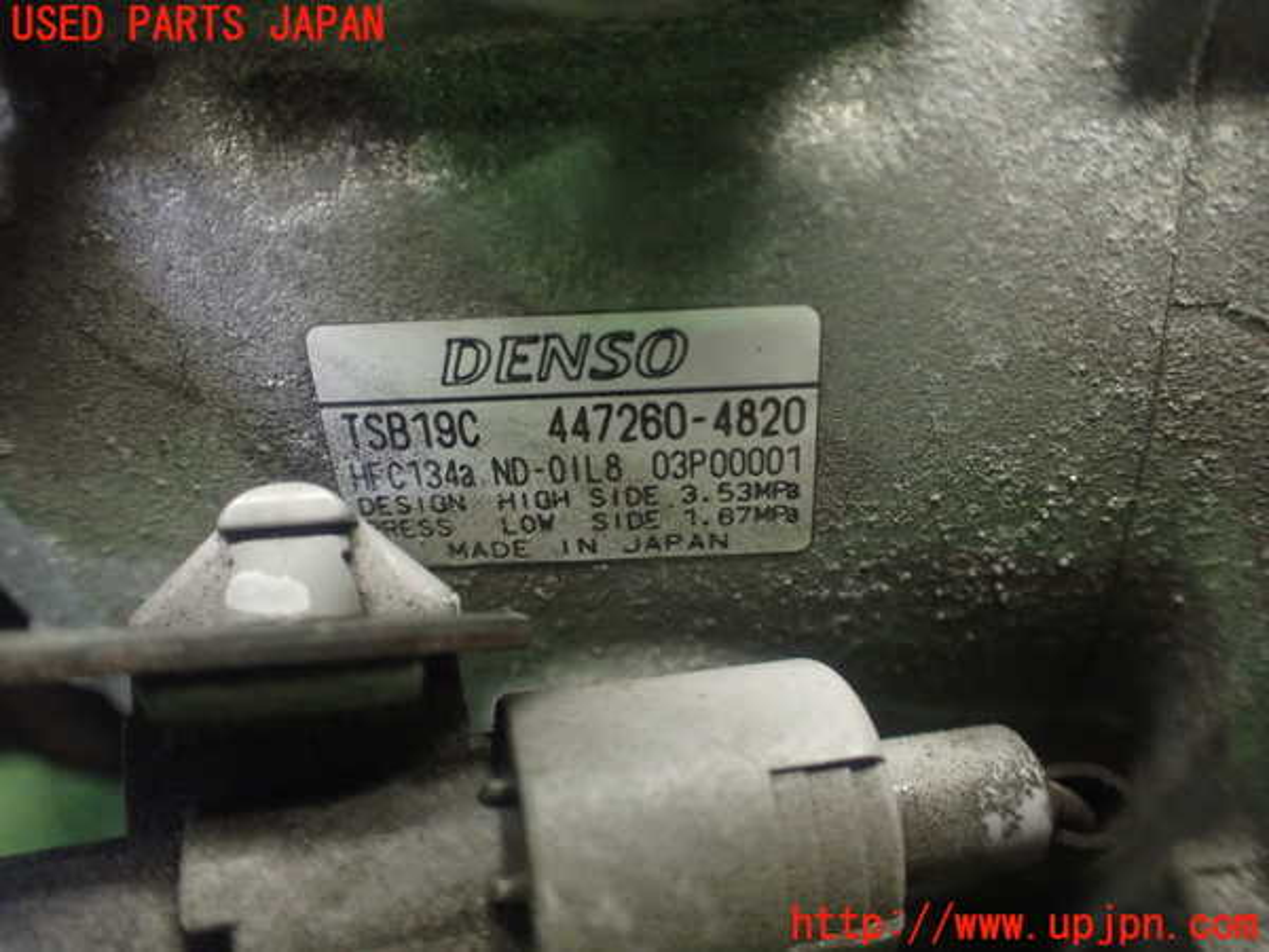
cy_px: 476
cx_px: 634
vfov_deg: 46.8
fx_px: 1100
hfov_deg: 60.0
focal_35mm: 30
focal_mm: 5.4
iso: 800
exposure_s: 1/40
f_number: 2.3
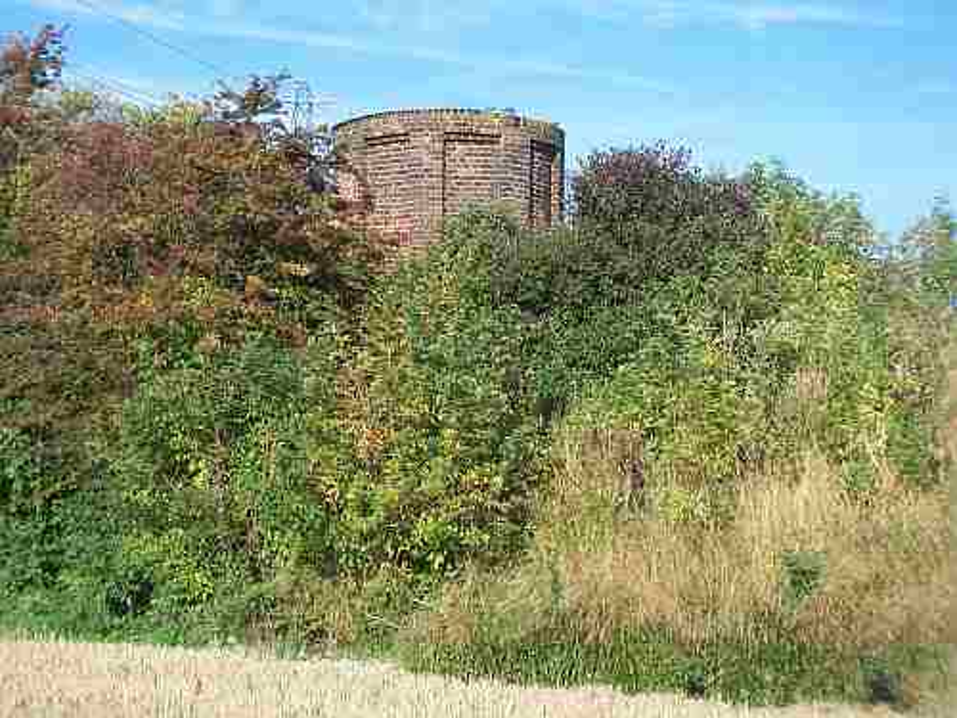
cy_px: 359
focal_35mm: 61
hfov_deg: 31.7
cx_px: 478
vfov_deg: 24.0
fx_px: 1686
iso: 64
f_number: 4.1
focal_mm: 9.9
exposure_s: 1/320
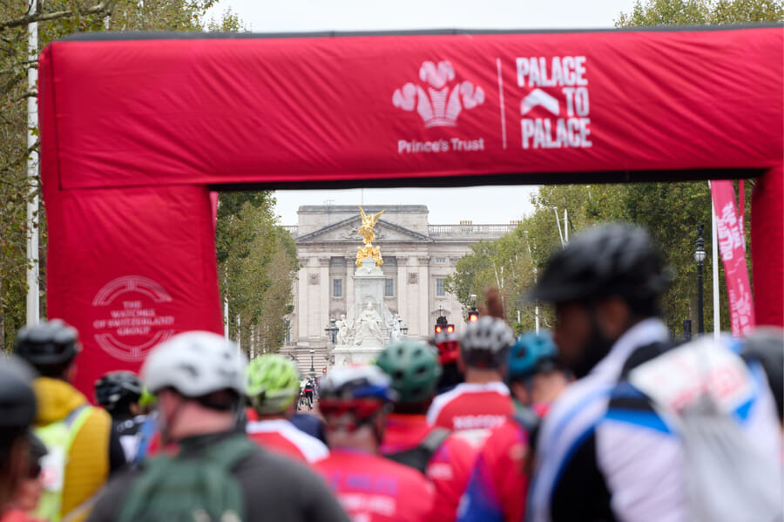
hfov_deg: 10.3
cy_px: 261
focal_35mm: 200
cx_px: 392
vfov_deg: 6.9
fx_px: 4353
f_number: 6.3
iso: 1600
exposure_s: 1/640
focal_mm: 200
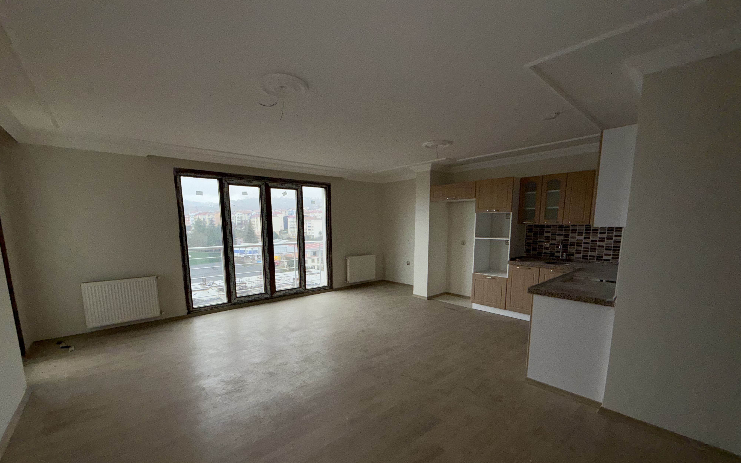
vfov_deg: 74.3
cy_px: 267
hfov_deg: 101.5
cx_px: 368
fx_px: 303
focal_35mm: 15
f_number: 2.2
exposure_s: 1/122
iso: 80
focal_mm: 2.22
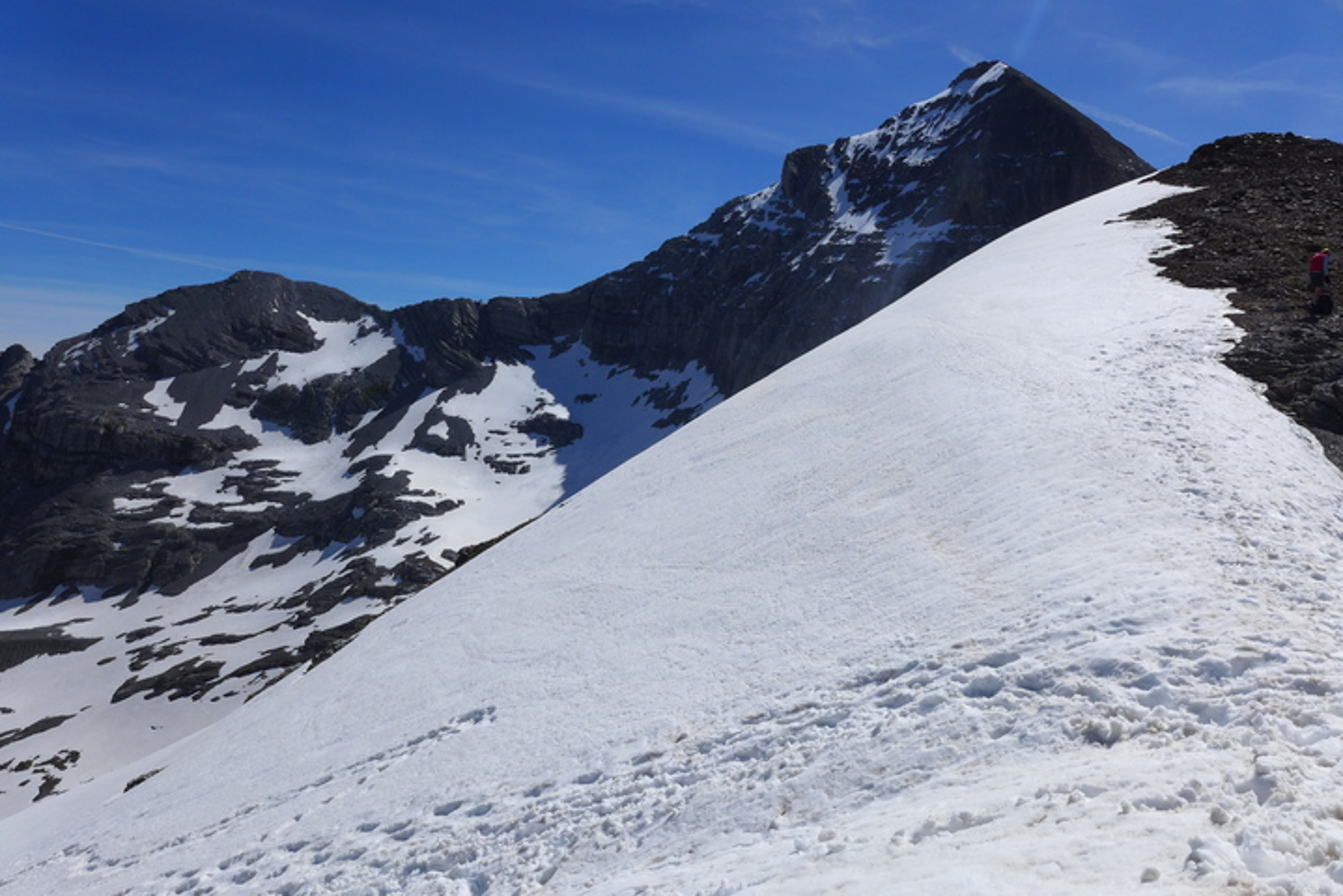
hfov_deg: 73.7
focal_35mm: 24
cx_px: 672
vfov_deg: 53.2
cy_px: 448
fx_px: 896
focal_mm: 4.7
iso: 80
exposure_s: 1/1600
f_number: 4.5
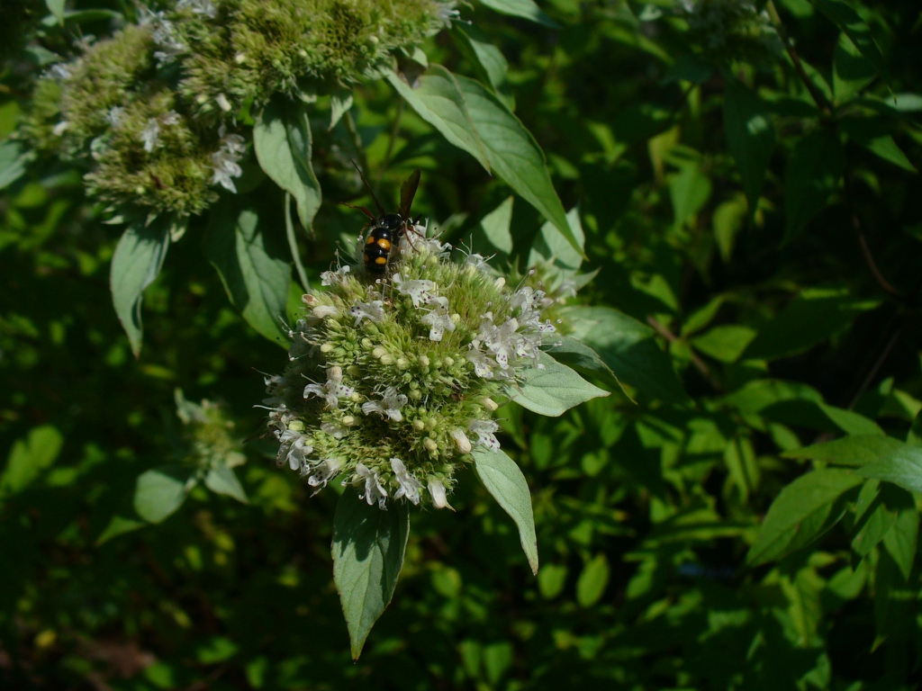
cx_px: 461
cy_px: 346
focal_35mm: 37
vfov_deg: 38.7
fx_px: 985
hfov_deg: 50.1
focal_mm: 6.1
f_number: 5.6
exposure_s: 1/640
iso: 80
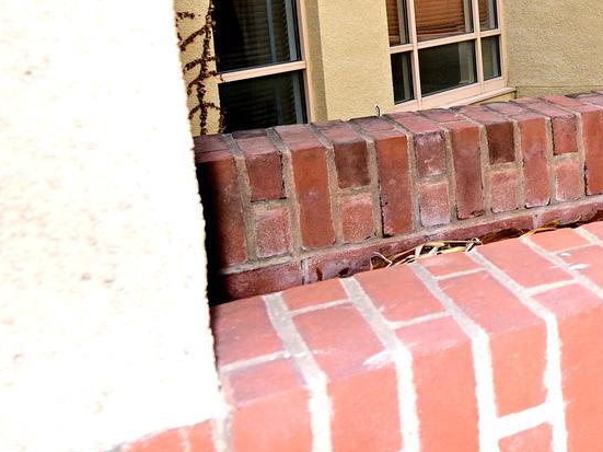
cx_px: 1000
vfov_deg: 27.9
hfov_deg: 24.4
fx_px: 871
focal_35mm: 50
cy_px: 37
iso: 720
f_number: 4.5
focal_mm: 14
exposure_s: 1/250
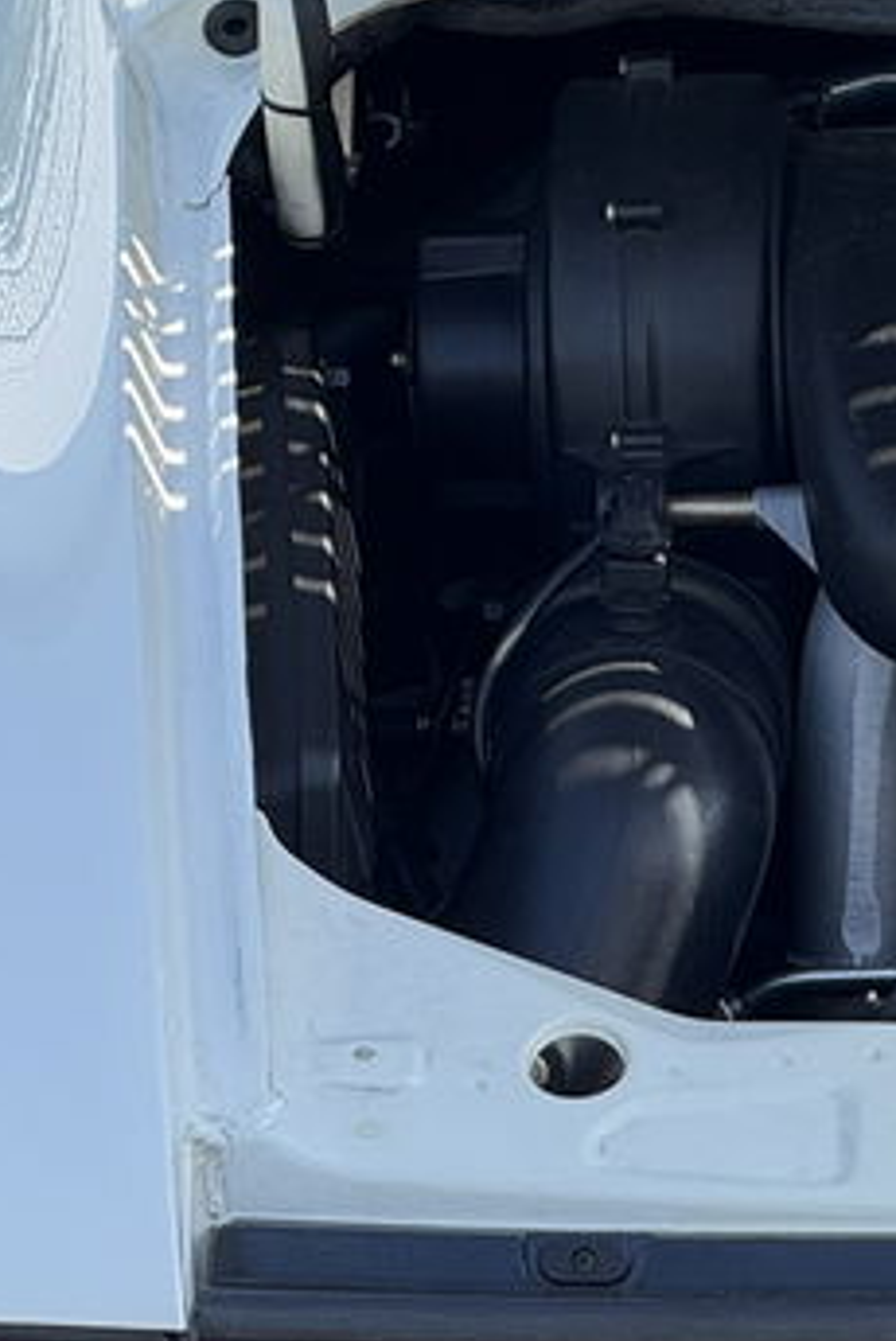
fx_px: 13822
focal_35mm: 371
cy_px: 417
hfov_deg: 3.7
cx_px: 1660
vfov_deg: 5.5
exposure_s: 1/240
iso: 64
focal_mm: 15.66
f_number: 2.8
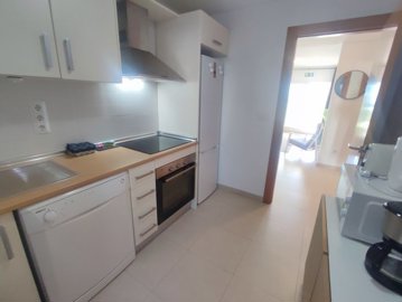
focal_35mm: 16
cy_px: 151
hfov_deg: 94.4
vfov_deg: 78.2
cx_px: 201
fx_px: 186
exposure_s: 1/33
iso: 103
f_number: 2.2
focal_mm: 1.65
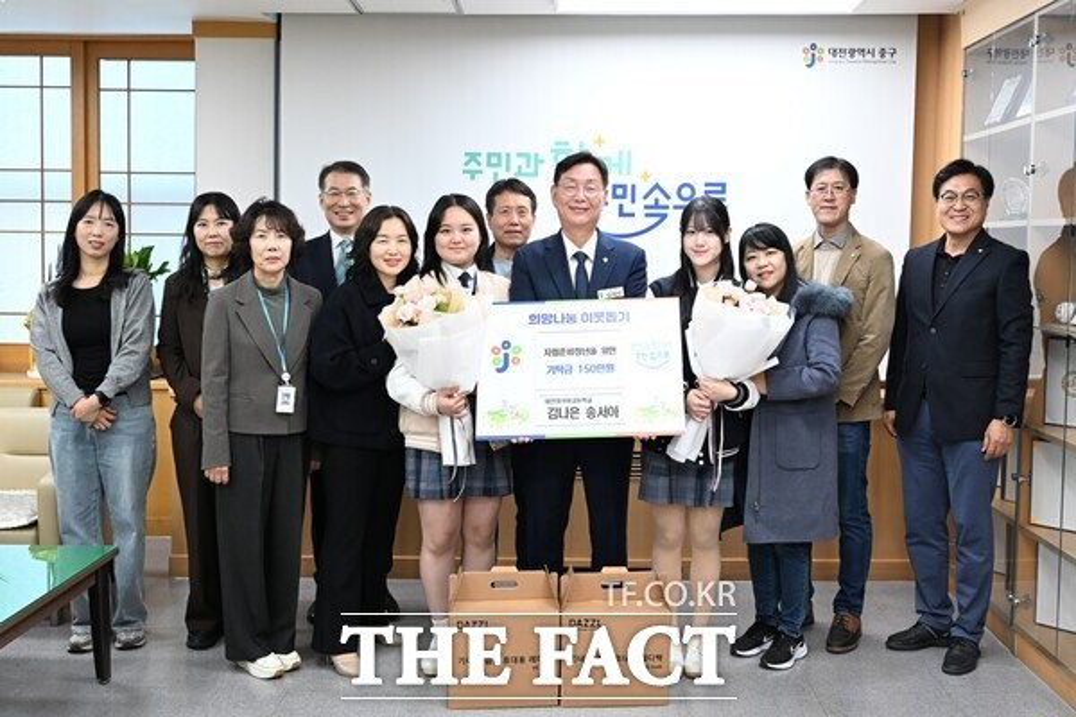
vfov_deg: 38.9
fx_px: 1016
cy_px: 358
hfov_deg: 55.8
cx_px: 538
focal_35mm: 34
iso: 2500
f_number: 5.6
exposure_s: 1/125
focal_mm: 34
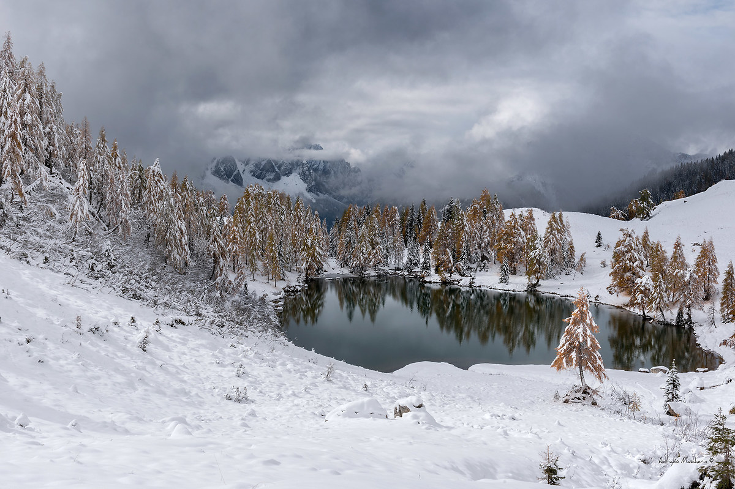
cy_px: 244
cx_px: 368
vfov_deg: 30.5
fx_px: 898
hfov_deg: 44.5
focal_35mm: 44
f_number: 16
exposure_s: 1/160
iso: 100
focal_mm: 44
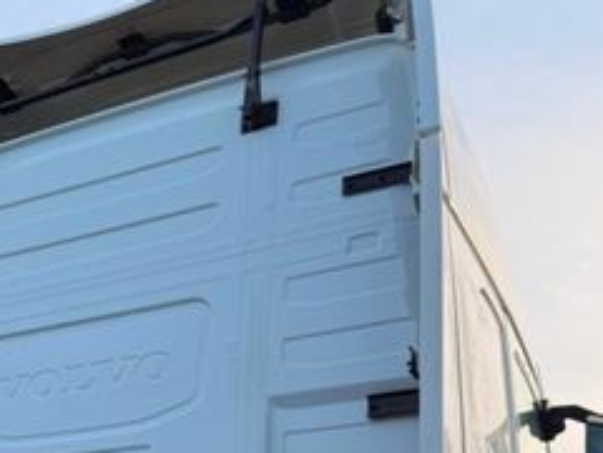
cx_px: 100
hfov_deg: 31.2
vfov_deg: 22.7
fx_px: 1045
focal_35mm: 60
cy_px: 521
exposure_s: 1/1250
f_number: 1.78
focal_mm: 6.76
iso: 100
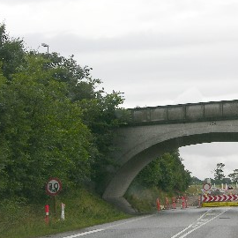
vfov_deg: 12.3
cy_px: 115
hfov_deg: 12.1
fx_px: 1105
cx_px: 245
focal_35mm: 142
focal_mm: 18.8
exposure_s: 1/91.6
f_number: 6
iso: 50
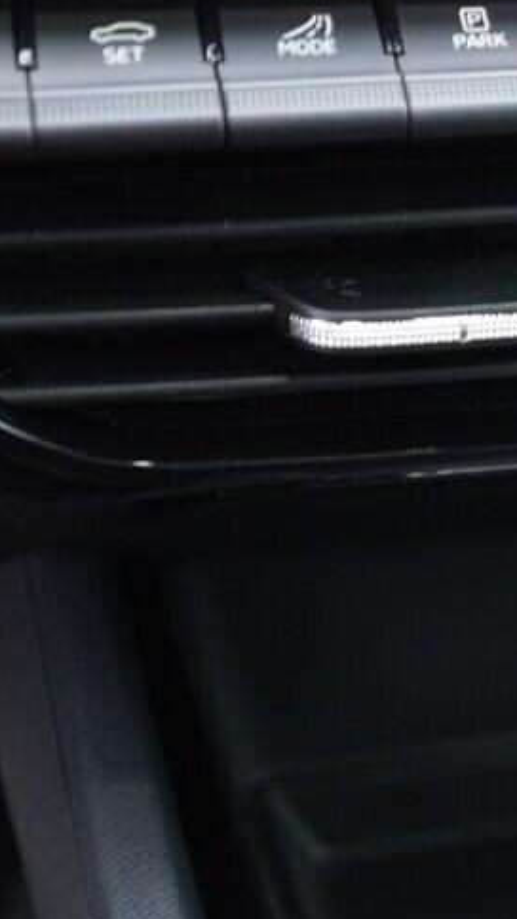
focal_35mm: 80
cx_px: 650
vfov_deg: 26.5
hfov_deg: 14.5
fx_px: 1948
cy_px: 482
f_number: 2.8
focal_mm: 24
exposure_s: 1/40
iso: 1000
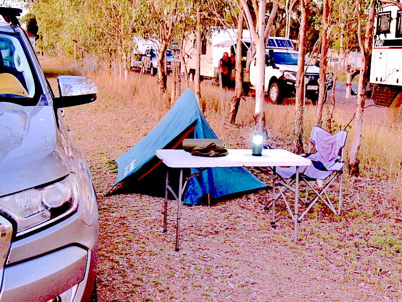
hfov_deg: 39.6
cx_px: 201
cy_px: 151
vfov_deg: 30.3
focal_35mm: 48
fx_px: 558
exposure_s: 1/2.5
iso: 800
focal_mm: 24
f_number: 4.1
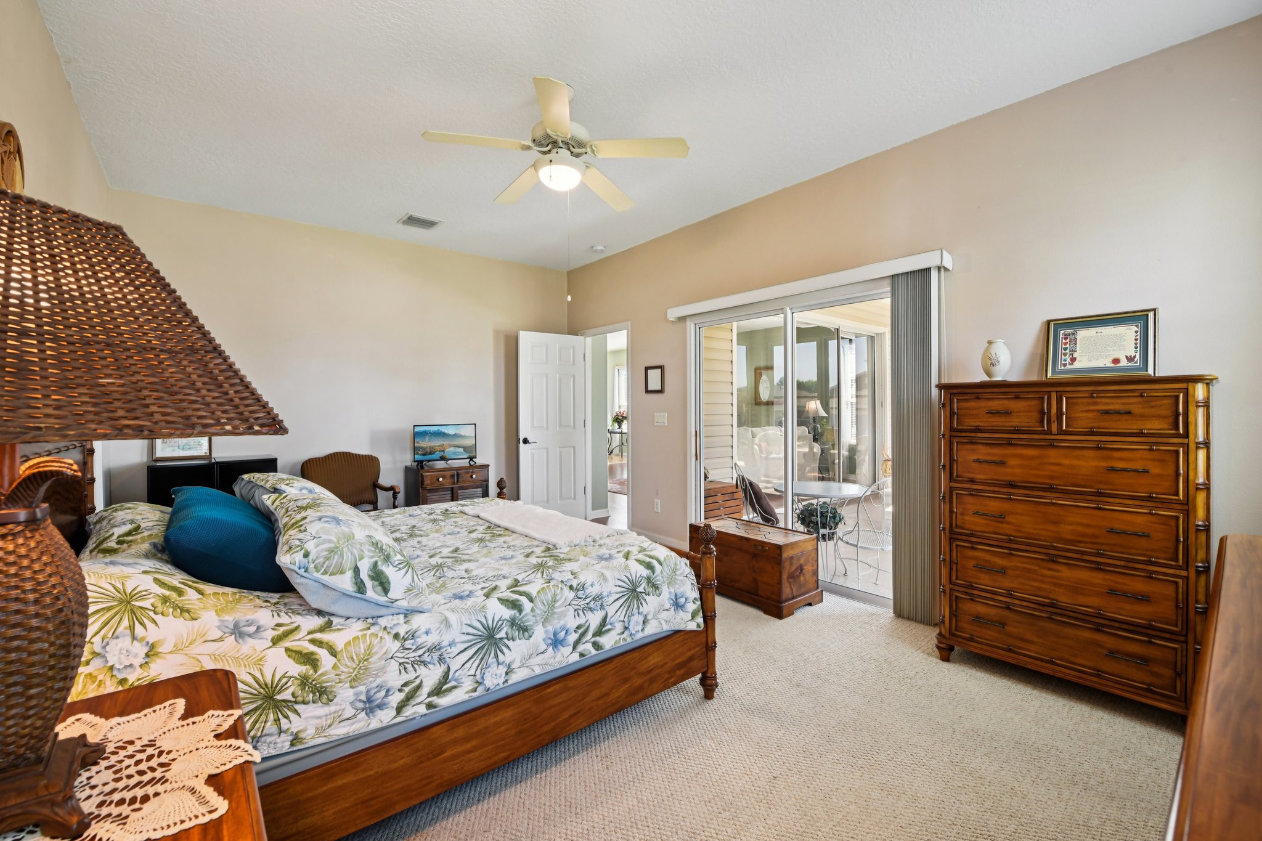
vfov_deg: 77.3
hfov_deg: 100.4
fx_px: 526
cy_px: 420
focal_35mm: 15
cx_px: 631
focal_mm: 15
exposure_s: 1/8
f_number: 8
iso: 400
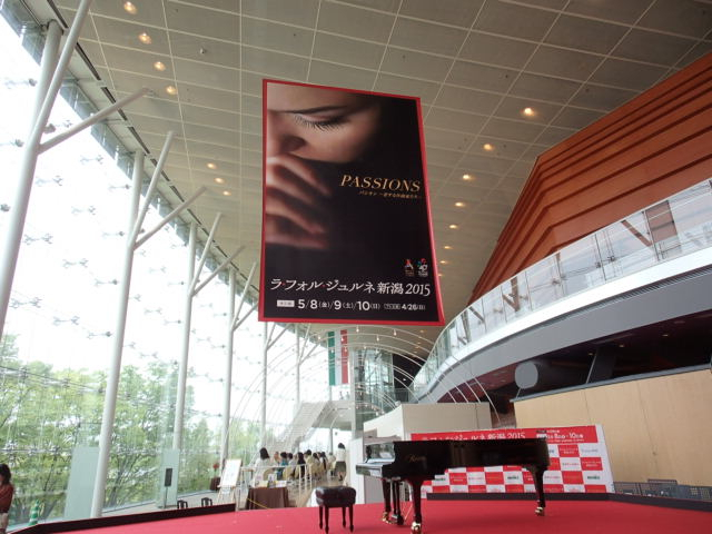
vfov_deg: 54.9
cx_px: 356
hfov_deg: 69.4
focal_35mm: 25
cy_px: 267
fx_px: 514
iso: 100
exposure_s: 1/80
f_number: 3.3
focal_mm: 4.4
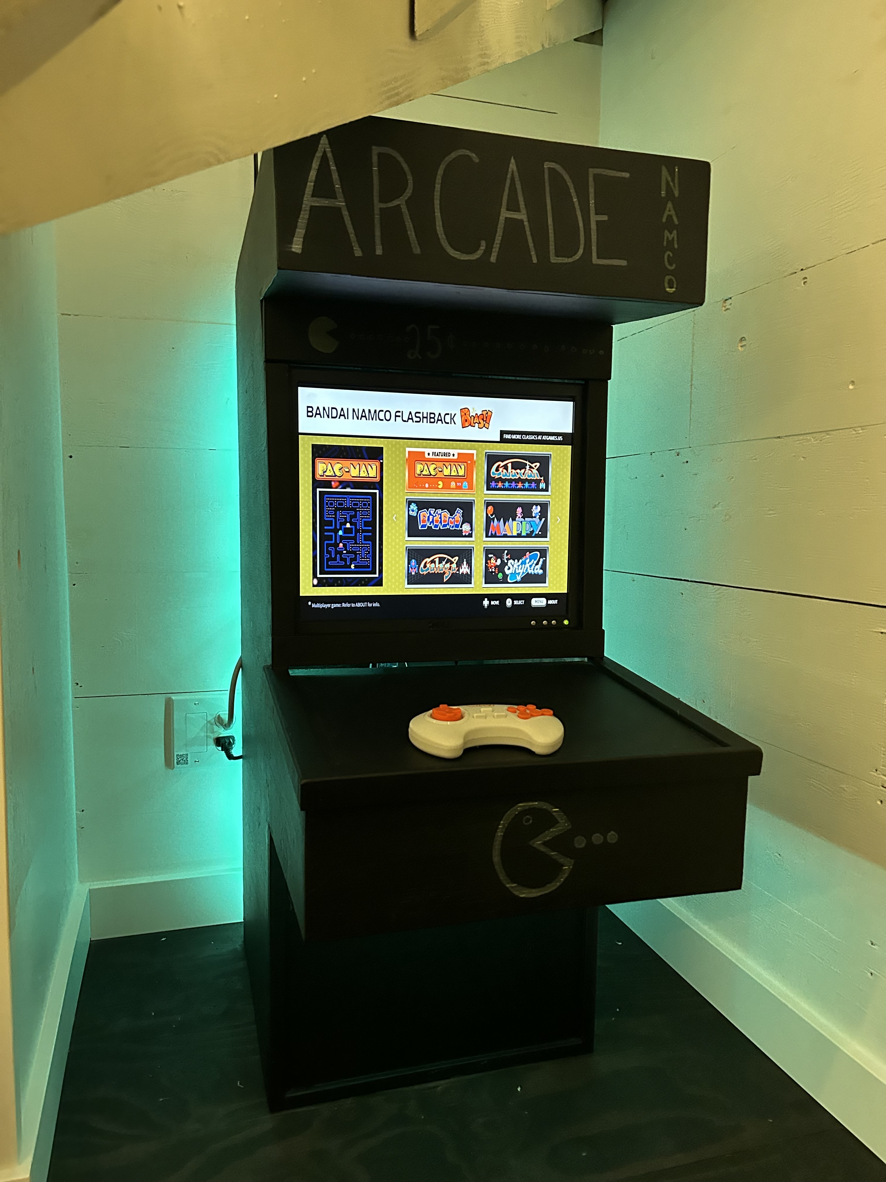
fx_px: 887
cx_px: 443
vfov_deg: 67.3
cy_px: 591
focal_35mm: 26
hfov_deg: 53.1
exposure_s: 1/51
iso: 500
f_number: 1.5
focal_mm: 5.7
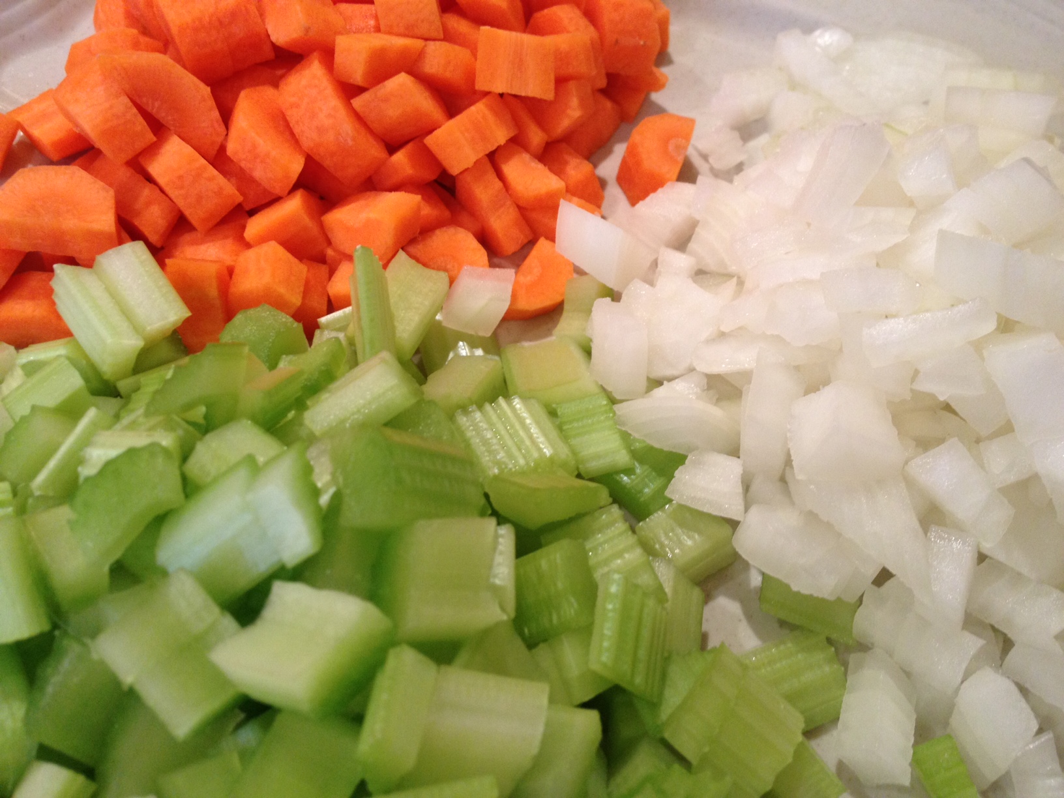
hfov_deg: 52.6
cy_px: 399
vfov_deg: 40.7
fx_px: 1076
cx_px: 532
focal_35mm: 35
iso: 125
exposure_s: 1/20
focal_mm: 4.28
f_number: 2.4
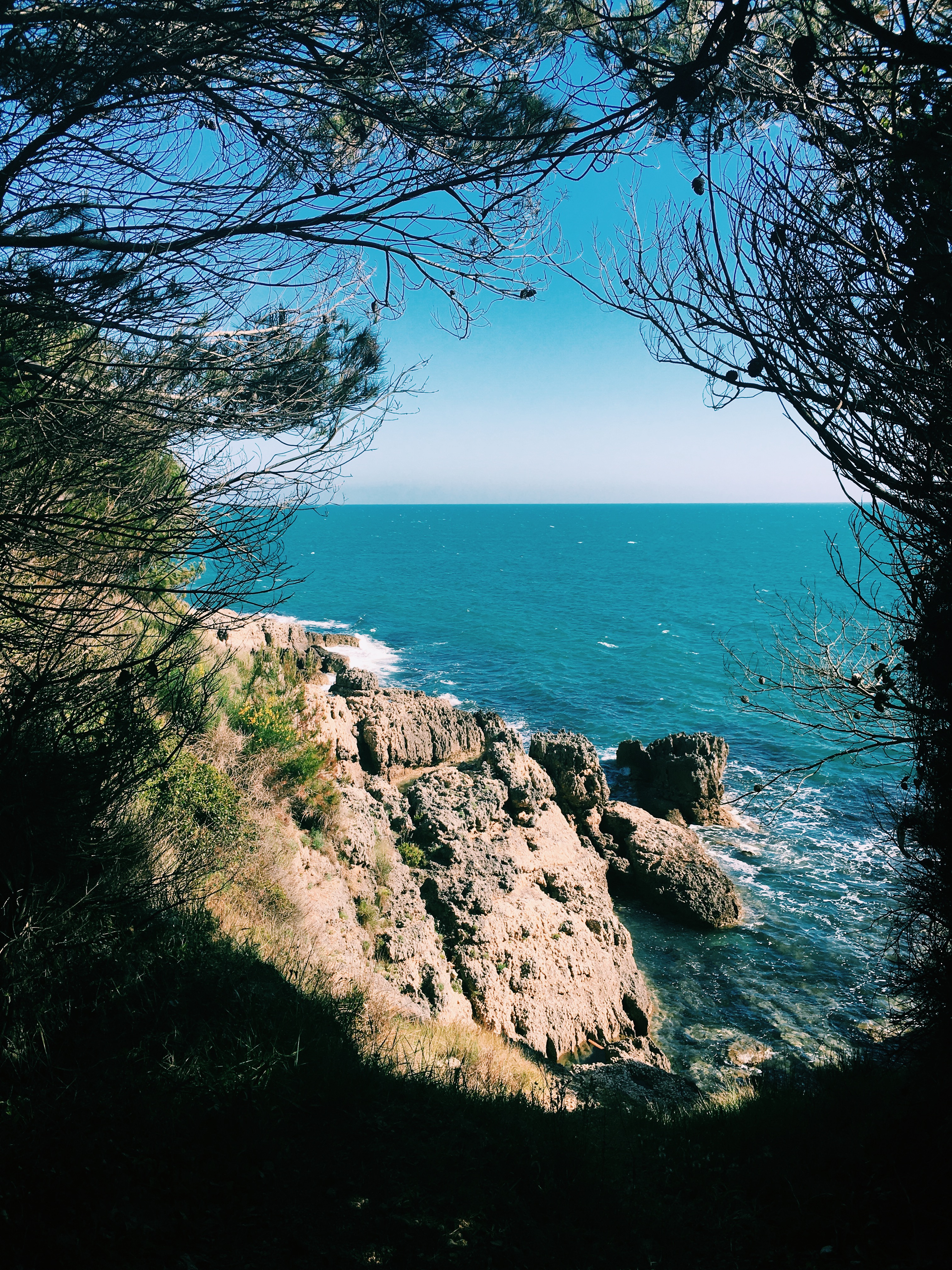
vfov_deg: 61.7
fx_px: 1063
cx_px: 476
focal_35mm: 29
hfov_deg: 48.2
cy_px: 635
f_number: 2.2
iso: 25
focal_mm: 4.15
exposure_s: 1/1026
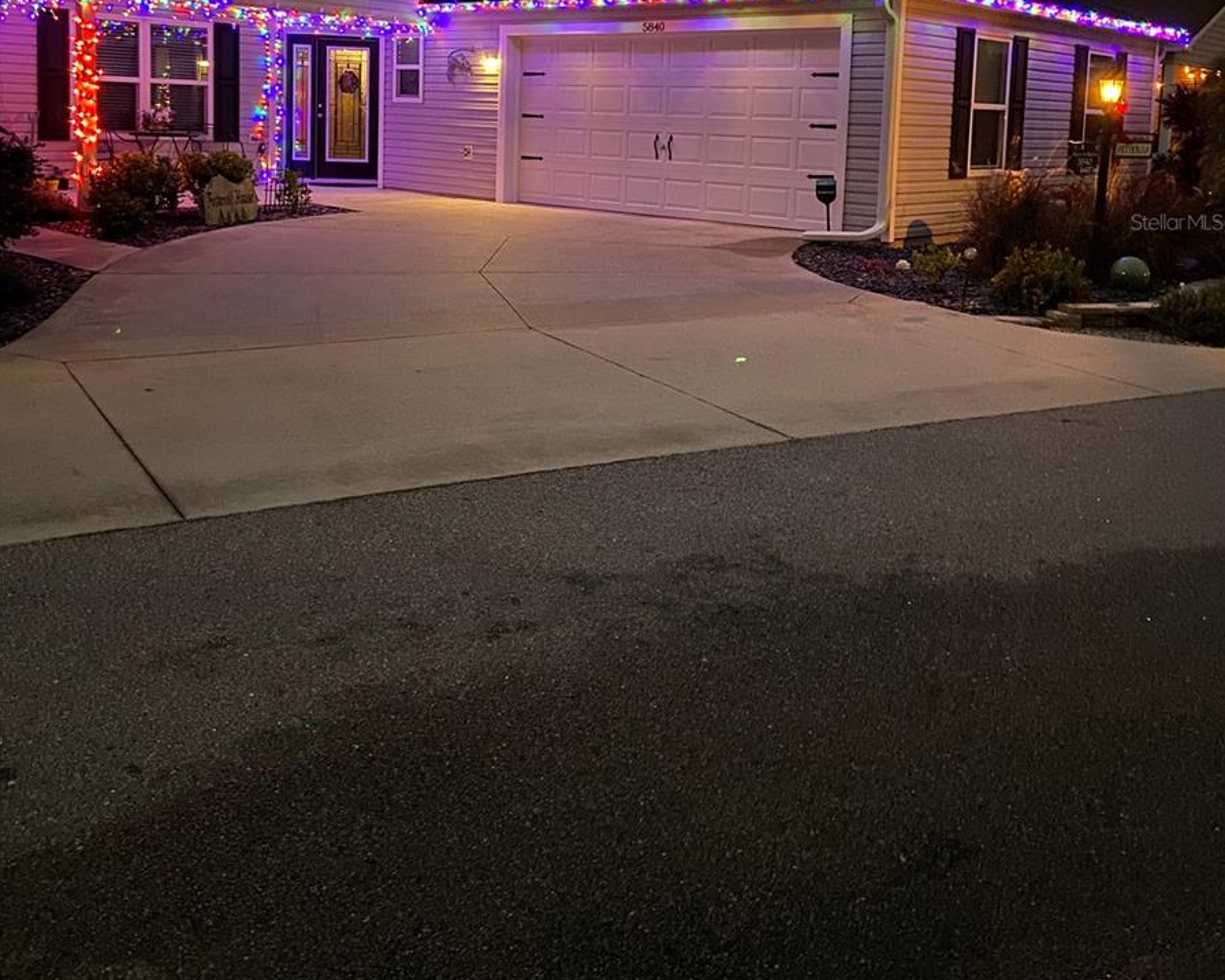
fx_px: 1233
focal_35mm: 34
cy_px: 221
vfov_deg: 41.8
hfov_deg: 52.8
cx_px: 612
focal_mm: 4.25
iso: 640
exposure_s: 1/8
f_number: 1.8
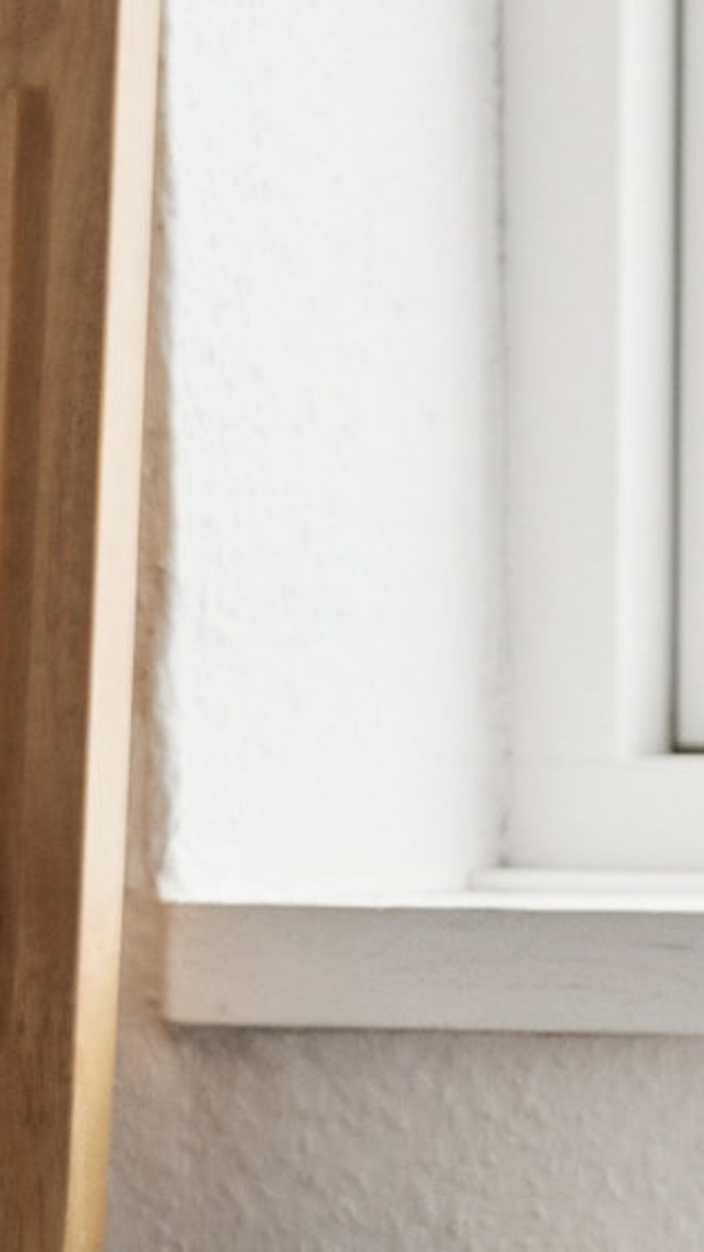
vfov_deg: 3.5
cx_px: -1264
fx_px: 20555
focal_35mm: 619
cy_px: 1172
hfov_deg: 2.0
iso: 800
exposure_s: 1/200
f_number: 2.8
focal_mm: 111
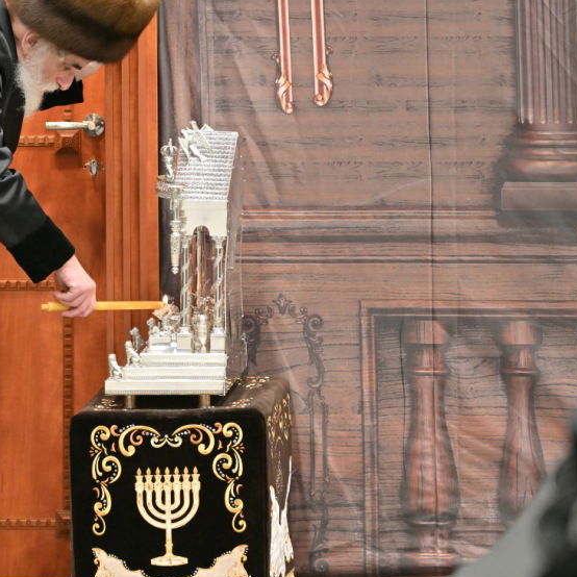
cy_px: 254
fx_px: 8882
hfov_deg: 3.7
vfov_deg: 3.7
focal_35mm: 471
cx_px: 49
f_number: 2.8
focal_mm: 200
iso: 400
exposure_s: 1/250
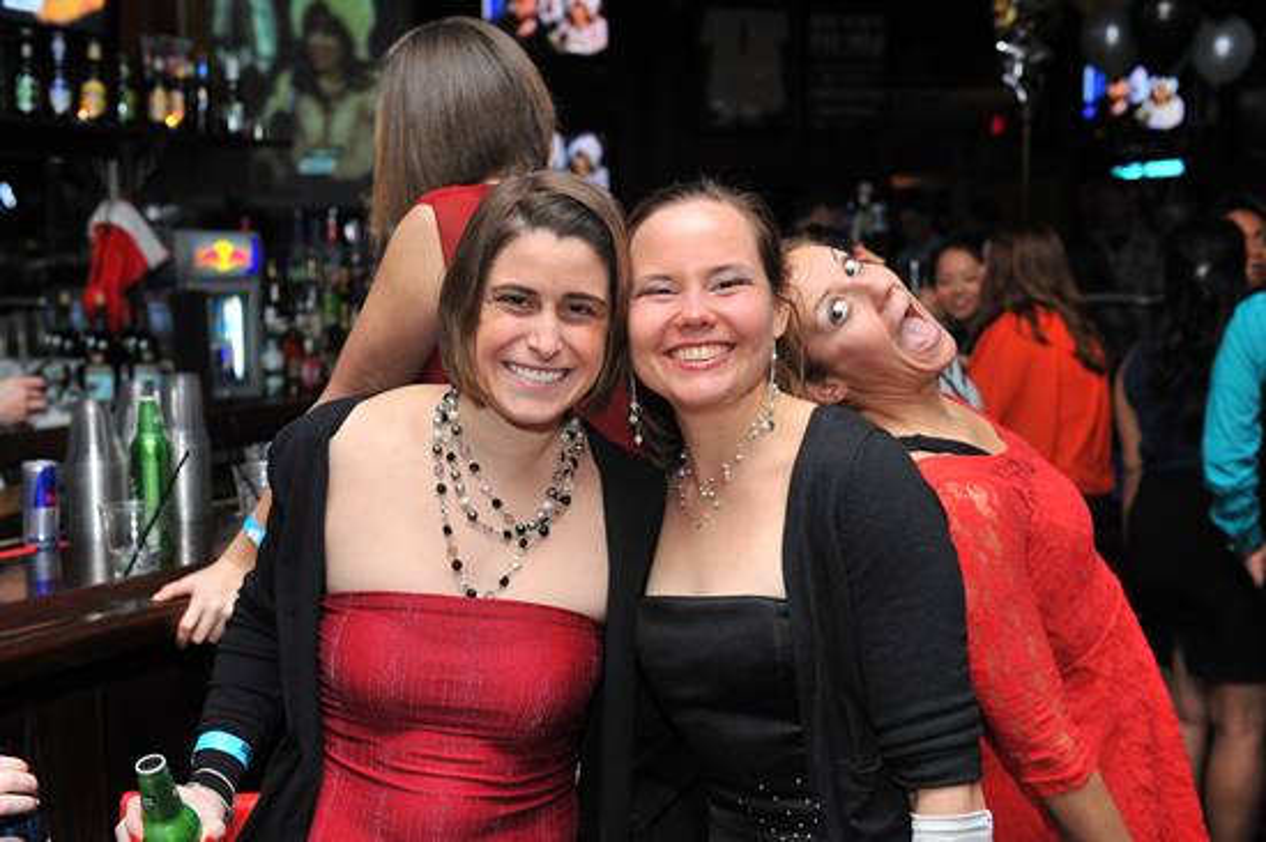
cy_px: 421
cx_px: 633
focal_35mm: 48
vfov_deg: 28.0
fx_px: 1687
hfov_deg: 41.1
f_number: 5
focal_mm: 48
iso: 800
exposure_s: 1/100
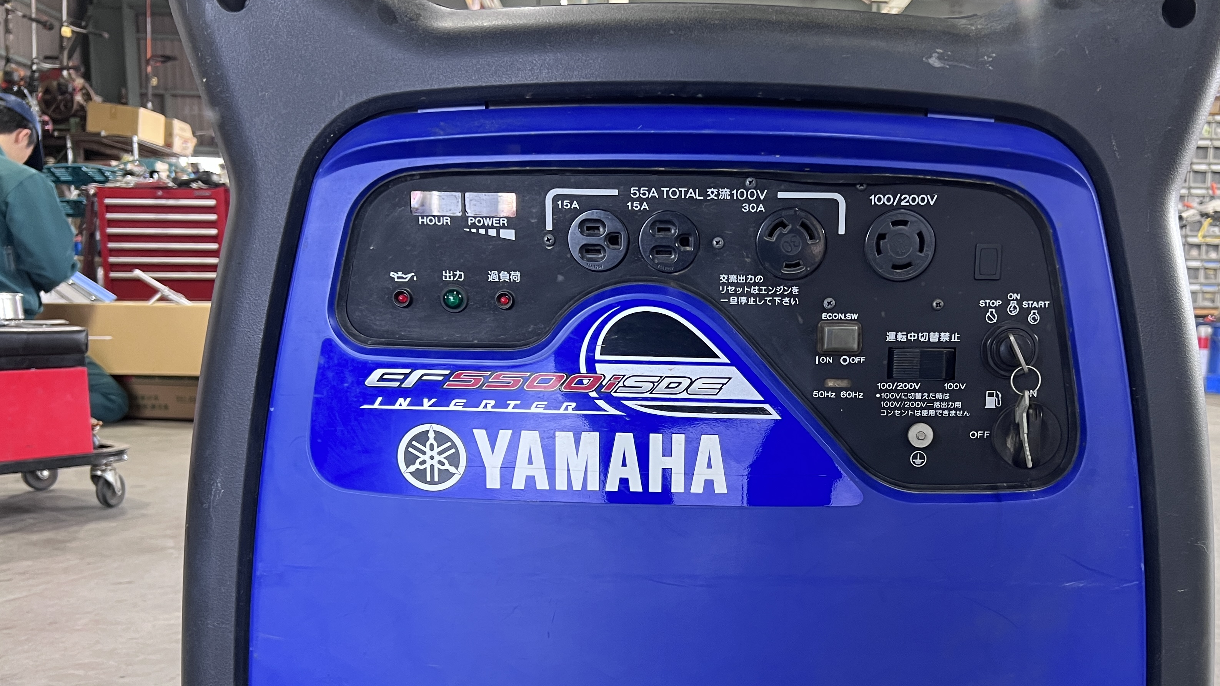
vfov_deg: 32.5
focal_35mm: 36
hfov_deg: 54.9
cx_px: 726
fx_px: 1165
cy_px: 471
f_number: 1.5
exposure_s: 1/60
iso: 100
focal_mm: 5.7
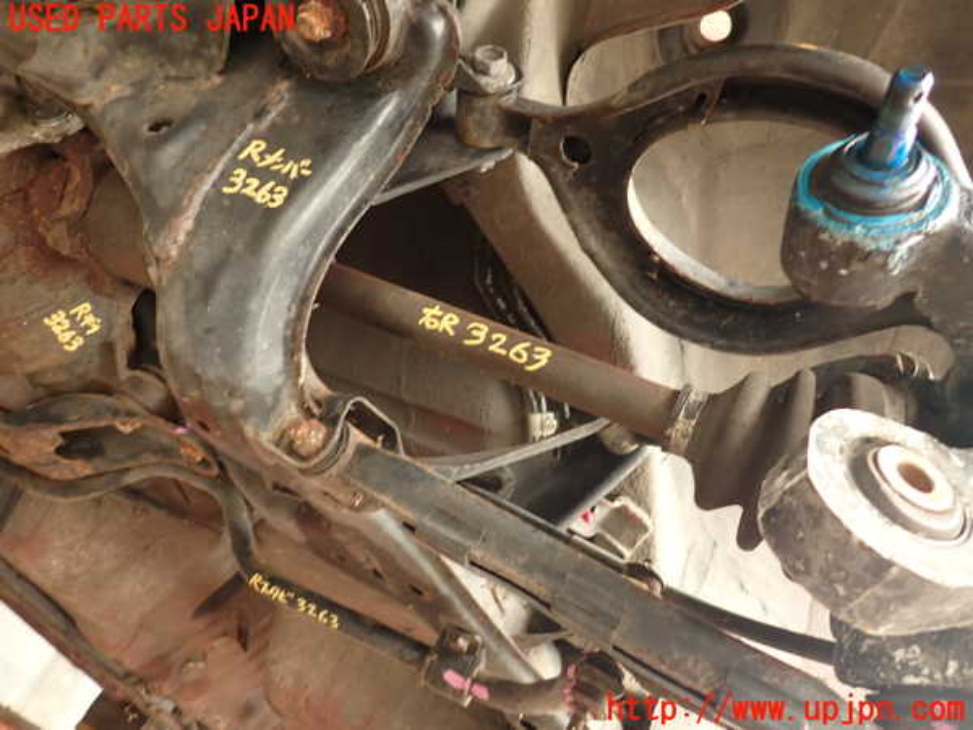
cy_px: 365
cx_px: 486
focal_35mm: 25
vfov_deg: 54.9
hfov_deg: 69.4
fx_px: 703
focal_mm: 4.5
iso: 200
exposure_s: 1/40
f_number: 2
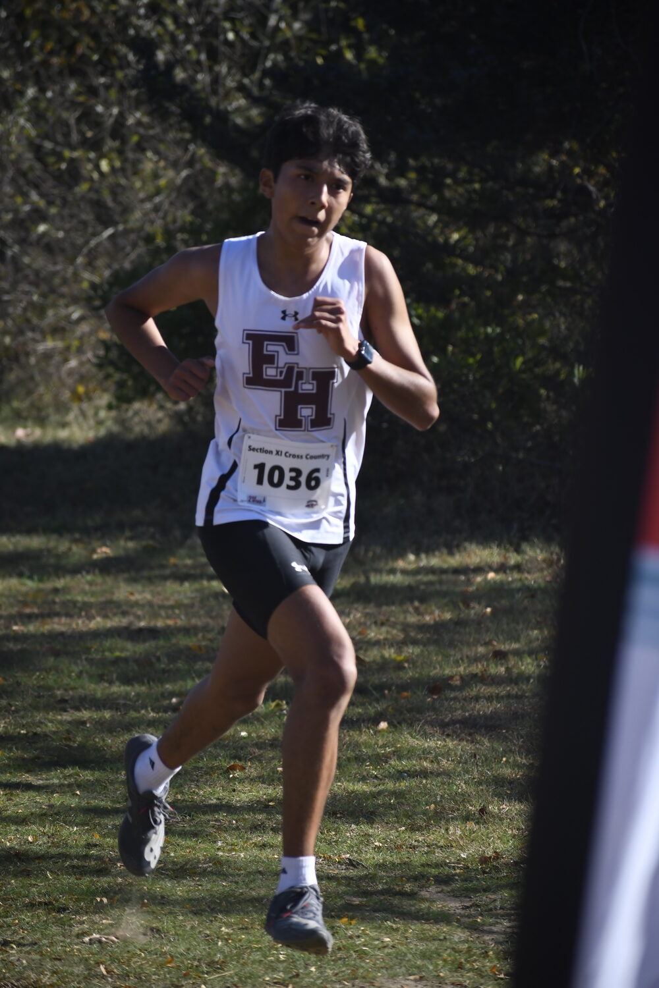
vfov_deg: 7.9
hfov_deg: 5.2
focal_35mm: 262
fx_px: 7194
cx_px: 330
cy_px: 494
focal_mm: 175
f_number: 5
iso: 400
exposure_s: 1/1600
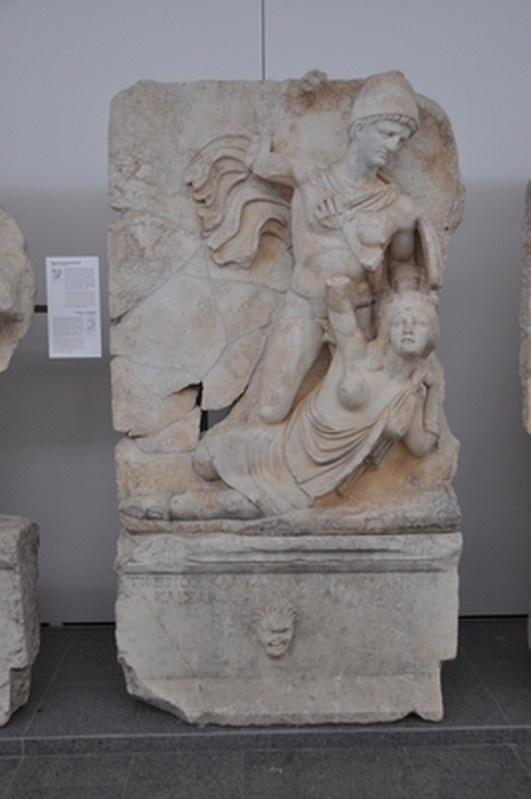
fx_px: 798
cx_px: 266
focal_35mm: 36
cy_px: 400
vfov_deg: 53.2
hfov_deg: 36.8
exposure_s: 1/80
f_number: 4.5
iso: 400
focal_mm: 24
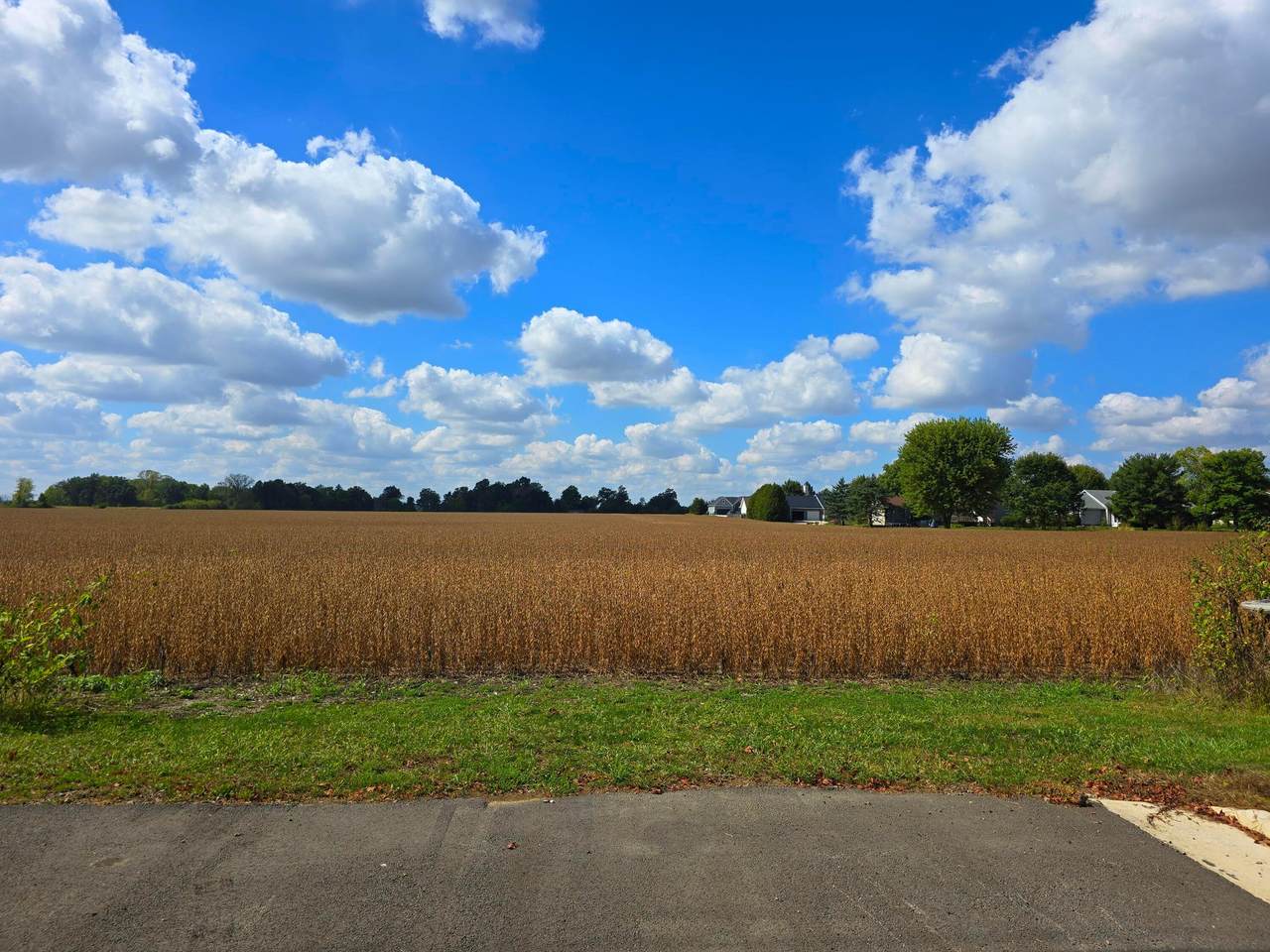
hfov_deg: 73.9
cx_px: 635
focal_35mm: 23
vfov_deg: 58.9
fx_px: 844
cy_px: 476
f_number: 1.7
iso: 12
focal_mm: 6.3
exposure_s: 1/1429
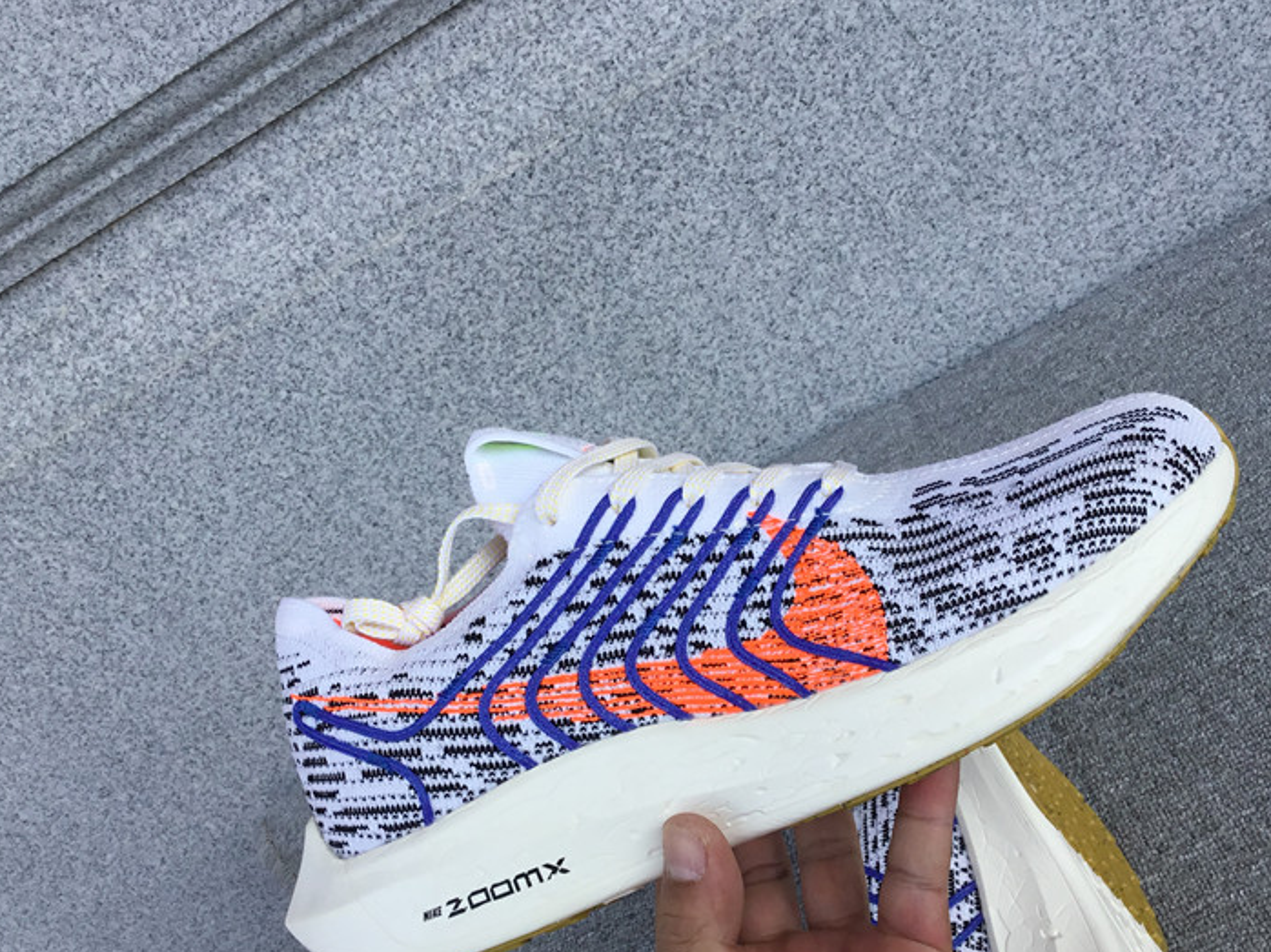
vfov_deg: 35.8
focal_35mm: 40
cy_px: 571
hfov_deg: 46.8
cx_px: 663
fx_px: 1468
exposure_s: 1/500
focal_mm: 3.3
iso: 25
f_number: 2.4
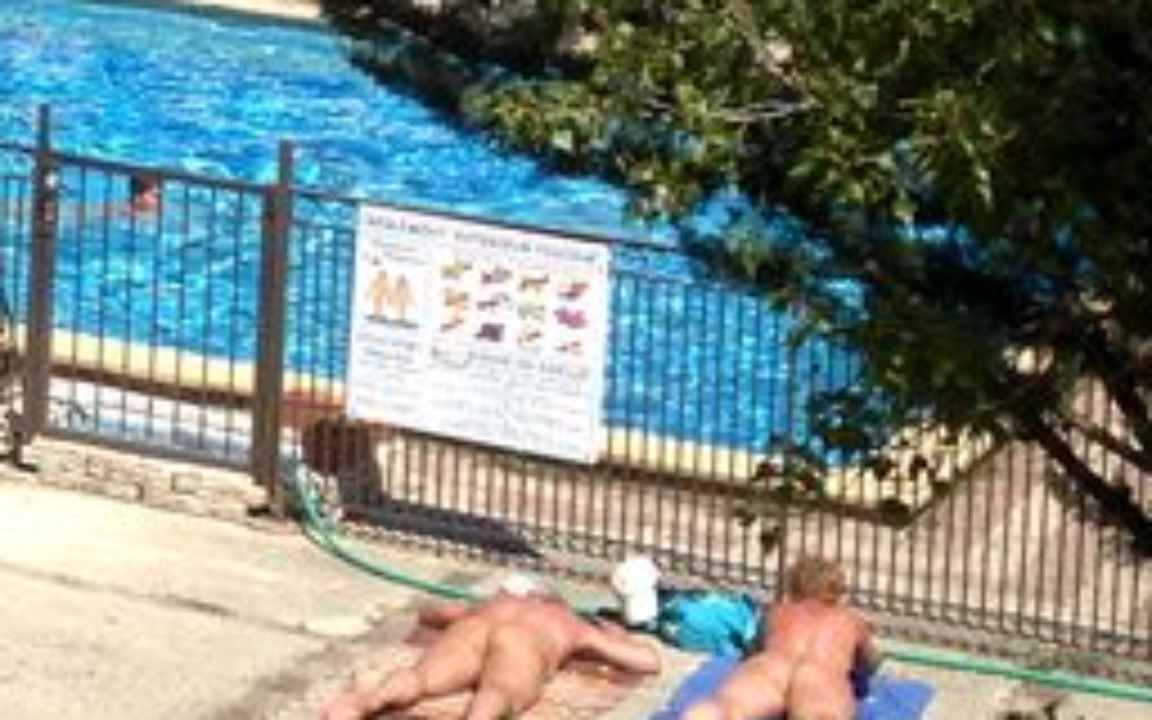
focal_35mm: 164
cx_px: -1156
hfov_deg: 11.5
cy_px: -364
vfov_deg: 7.8
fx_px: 5149
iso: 50
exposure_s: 1/1460
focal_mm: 4.13
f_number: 2.4
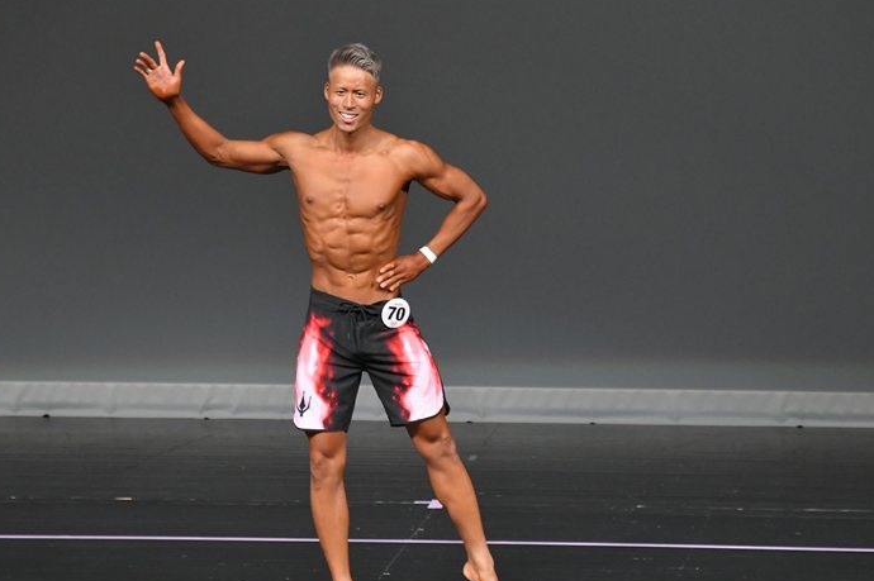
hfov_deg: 5.8
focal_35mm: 354
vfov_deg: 3.9
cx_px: 435
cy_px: 318
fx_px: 8588
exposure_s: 1/400
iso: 4000
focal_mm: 210
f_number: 5.6
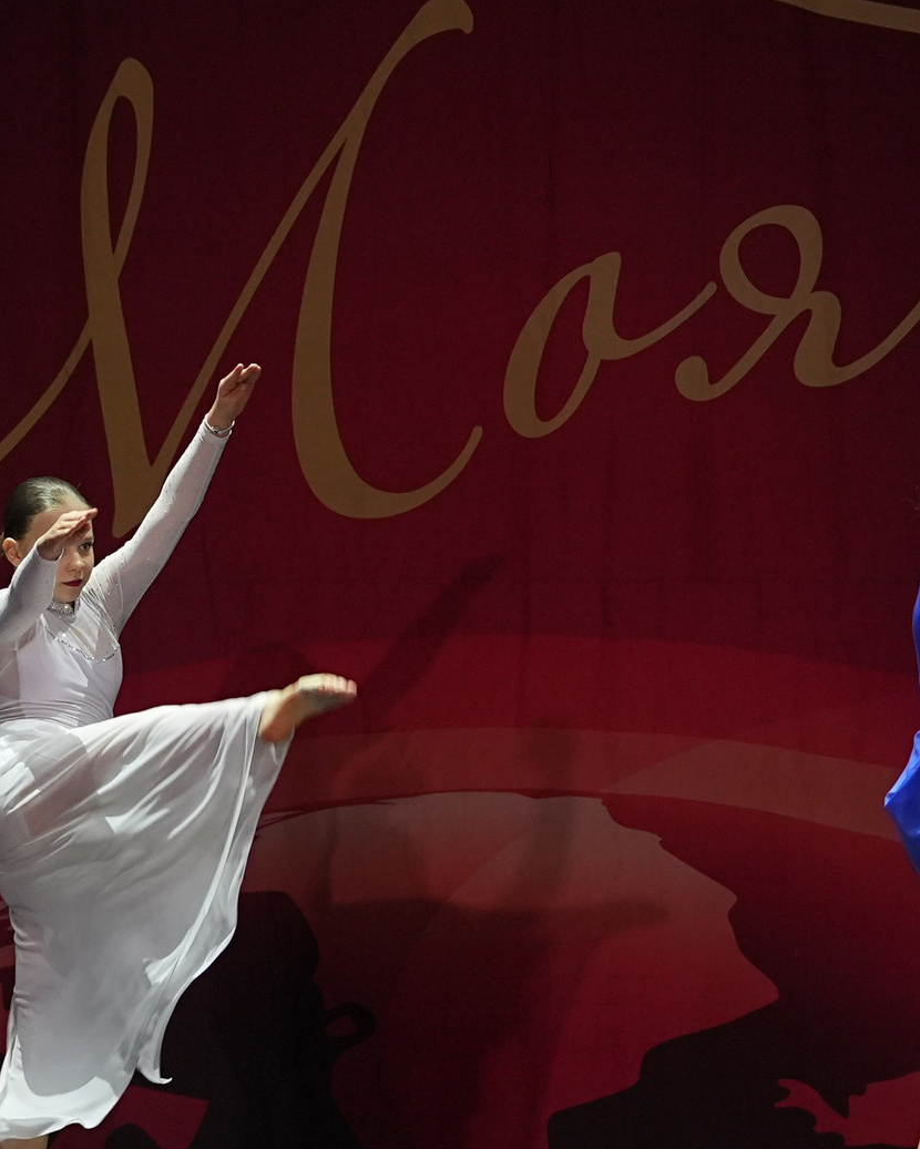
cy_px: 484
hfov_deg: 5.7
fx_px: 9221
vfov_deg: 7.1
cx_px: 105
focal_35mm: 271
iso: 1600
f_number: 2.8
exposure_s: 1/400
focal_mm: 78
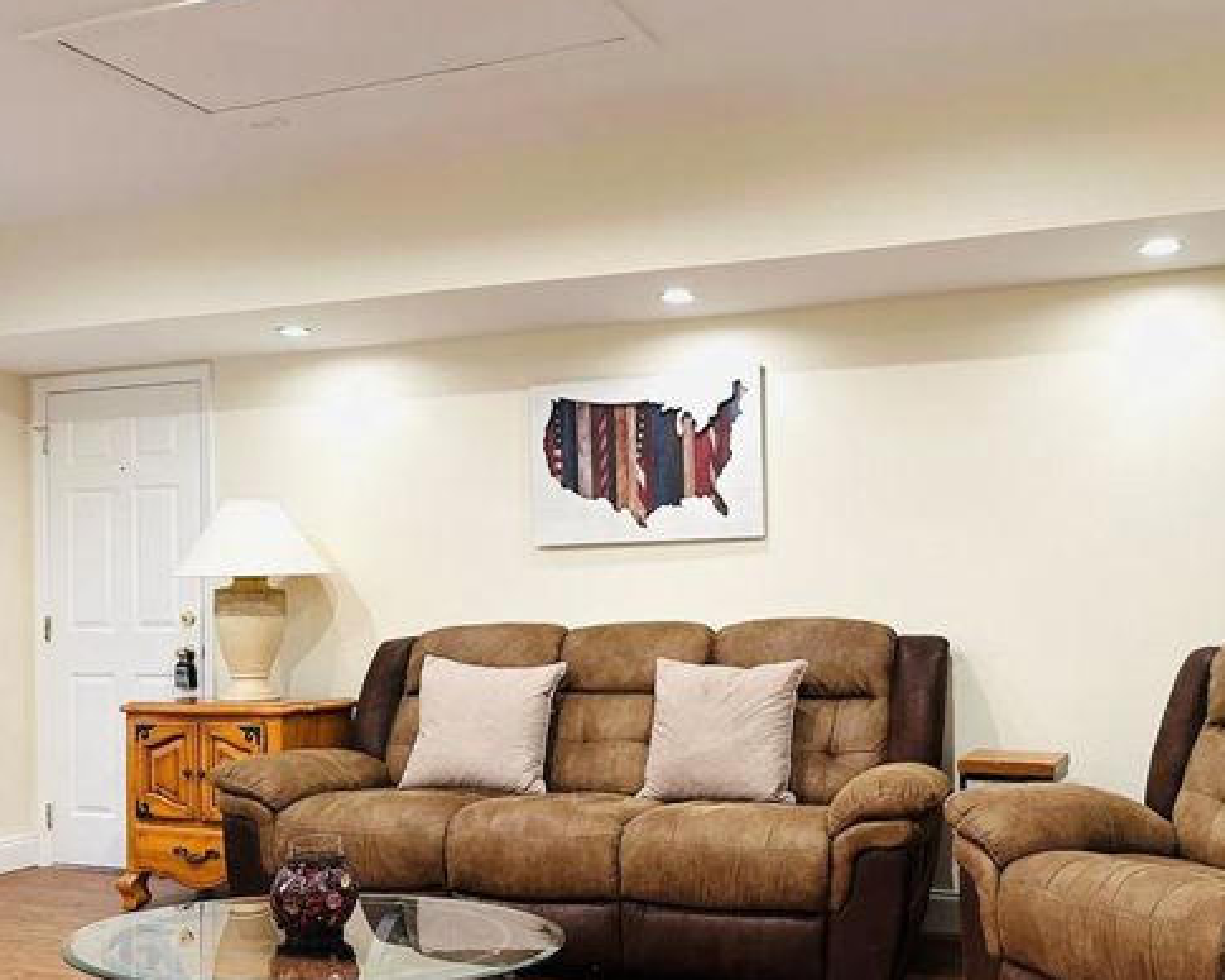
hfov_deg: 52.4
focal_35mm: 34
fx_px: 1233
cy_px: 599
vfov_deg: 43.1
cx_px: 746
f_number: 1.78
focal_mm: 6.86
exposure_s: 1/60
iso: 250
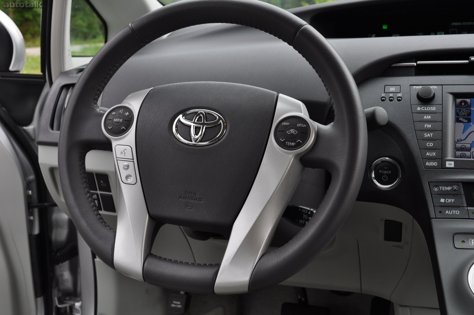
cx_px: 237
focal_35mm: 48
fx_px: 631
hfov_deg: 41.2
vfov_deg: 28.0
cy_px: 158
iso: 280
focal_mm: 32
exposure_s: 1/60
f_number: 8
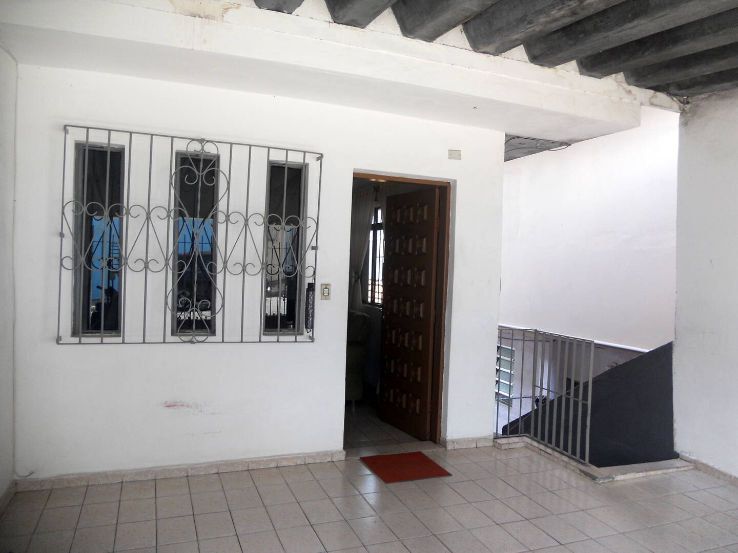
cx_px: 369
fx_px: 576
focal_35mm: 27
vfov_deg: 51.4
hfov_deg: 65.3
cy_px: 276
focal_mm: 4.9
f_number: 3.2
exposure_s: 1/80
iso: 80
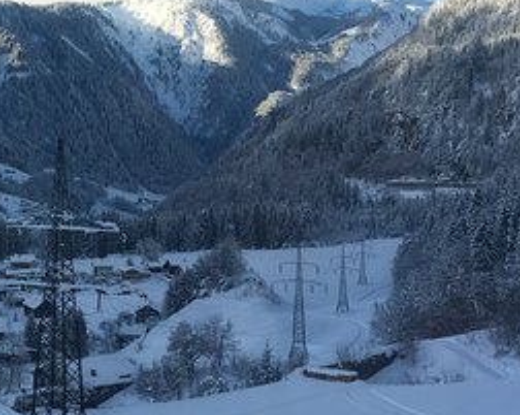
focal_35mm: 90
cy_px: 114
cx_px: 33
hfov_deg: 20.8
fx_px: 1383
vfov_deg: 17.0
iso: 25
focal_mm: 4.15
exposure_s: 1/712
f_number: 2.2
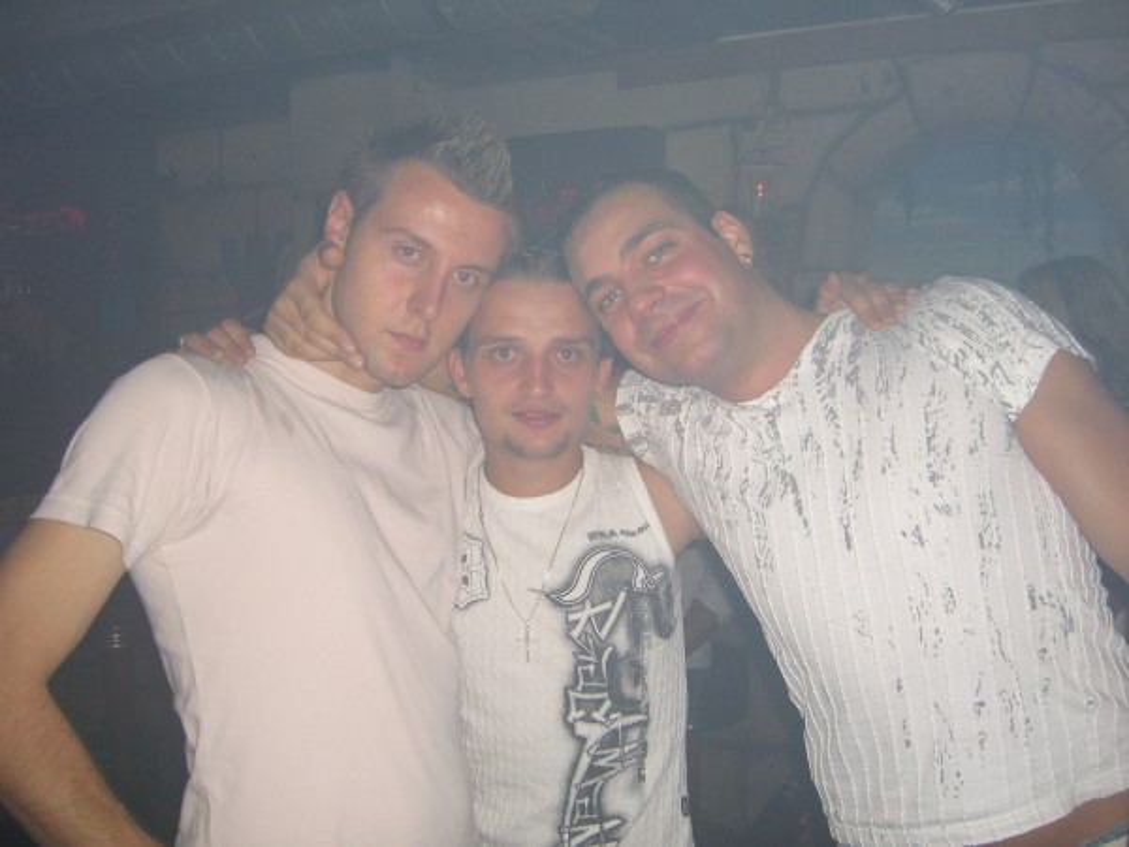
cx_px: 564
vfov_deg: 37.7
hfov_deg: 49.0
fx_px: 1239
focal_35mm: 38
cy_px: 424
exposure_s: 1/60
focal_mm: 7.9
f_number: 2.8
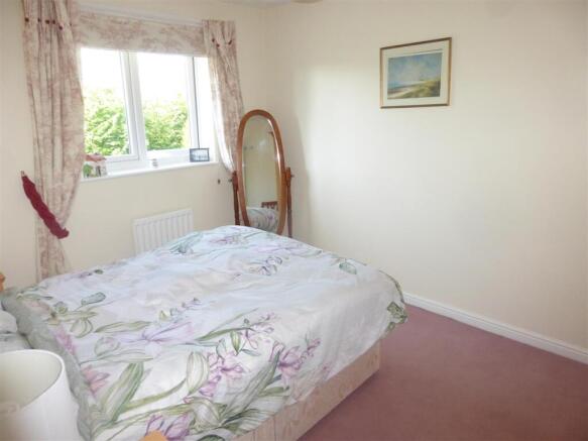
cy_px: 220
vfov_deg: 56.8
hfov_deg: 71.6
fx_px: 408
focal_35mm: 24
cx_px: 294
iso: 320
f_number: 4
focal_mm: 4.3
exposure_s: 1/60
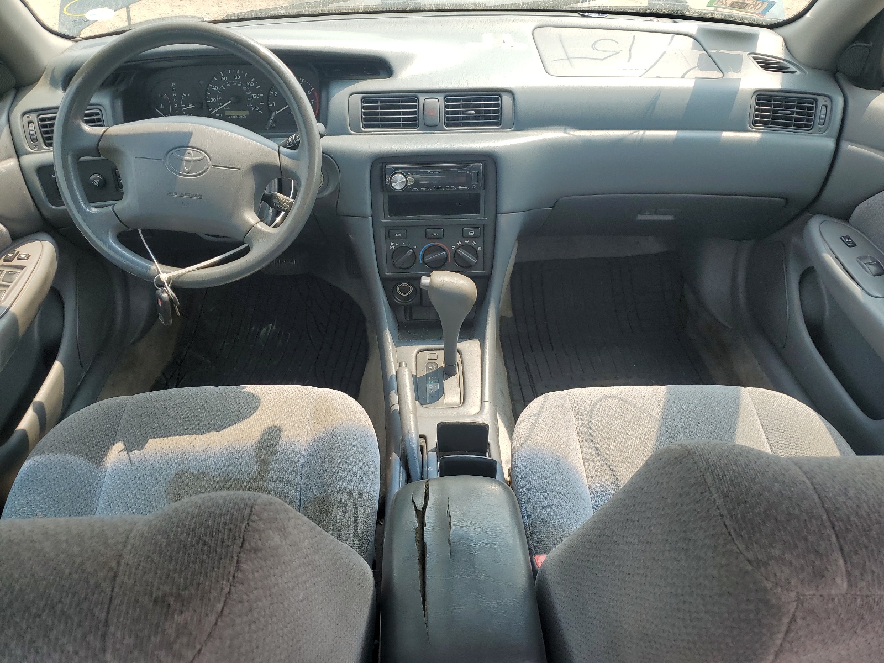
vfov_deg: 53.1
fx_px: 664
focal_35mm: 26
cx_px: 442
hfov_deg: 67.3
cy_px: 332
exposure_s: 1/667
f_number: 1.5
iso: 50
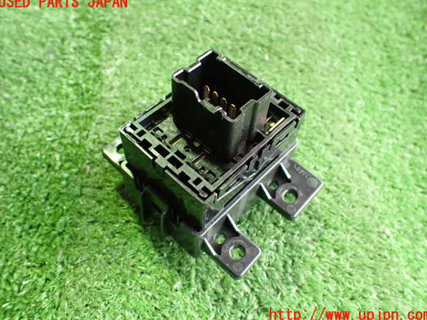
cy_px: 159
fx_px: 382
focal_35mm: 31
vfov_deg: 45.4
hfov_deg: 58.4
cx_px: 215
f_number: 2.3
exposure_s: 1/30
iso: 1000
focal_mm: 5.4
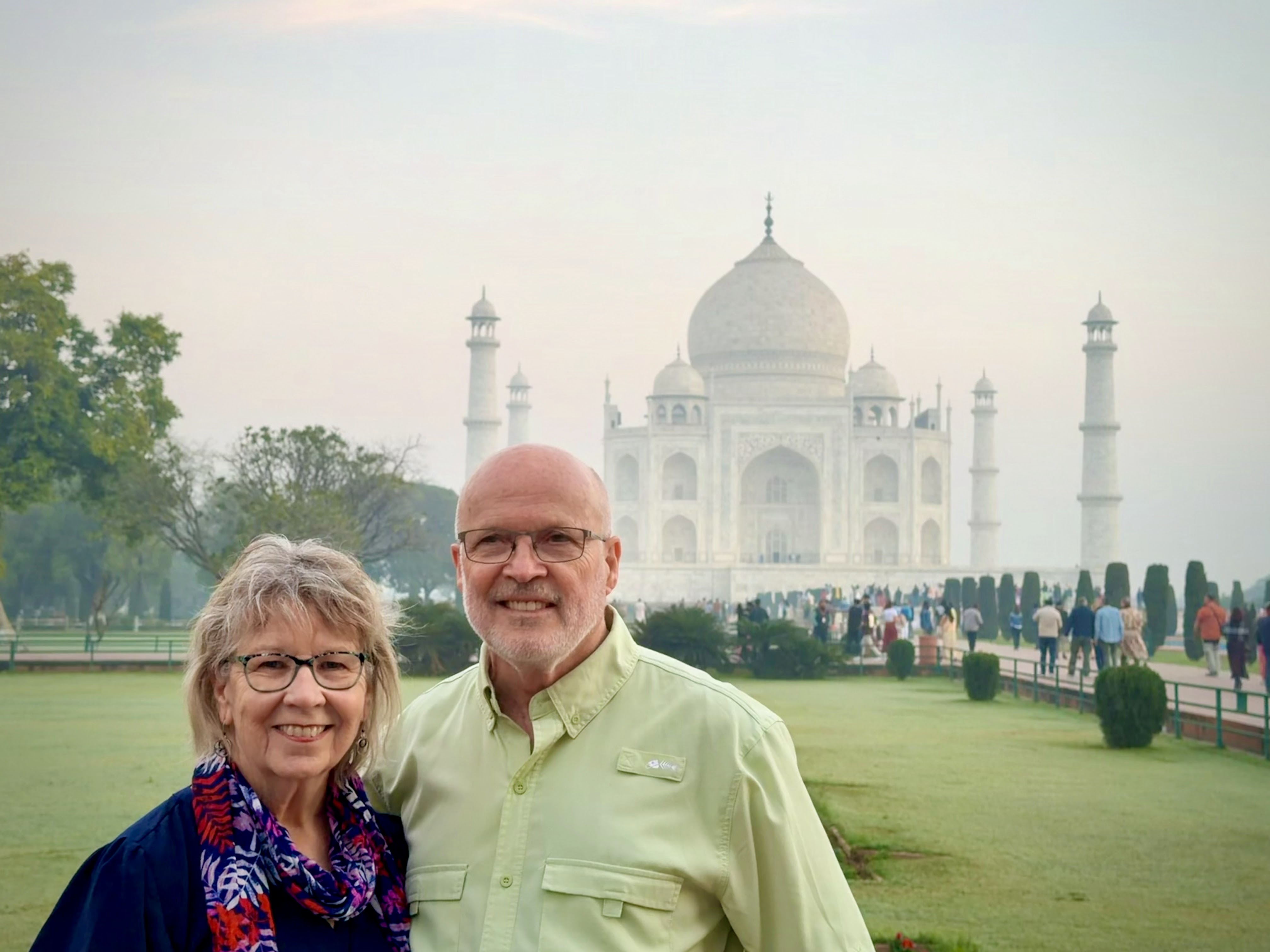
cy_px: 476
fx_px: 1761
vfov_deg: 30.3
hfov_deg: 39.7
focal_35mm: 48
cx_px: 635
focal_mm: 6.76
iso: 100
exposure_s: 1/78
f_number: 1.78
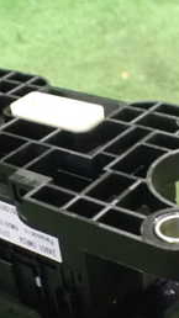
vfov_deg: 27.6
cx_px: 93
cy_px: 226
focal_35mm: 76
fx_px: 642
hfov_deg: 15.9
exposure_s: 1/25
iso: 1600
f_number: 2.3
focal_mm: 5.4
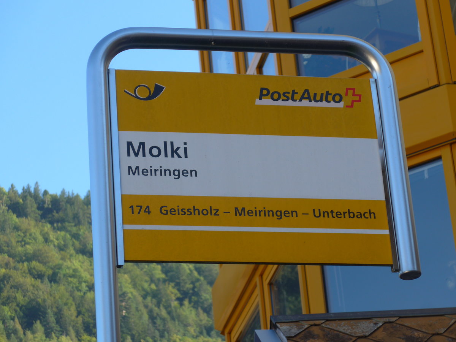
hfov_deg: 14.1
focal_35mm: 140
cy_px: 171
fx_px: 1844
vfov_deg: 10.6
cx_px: 228
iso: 80
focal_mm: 27.3
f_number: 5.4
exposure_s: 1/125
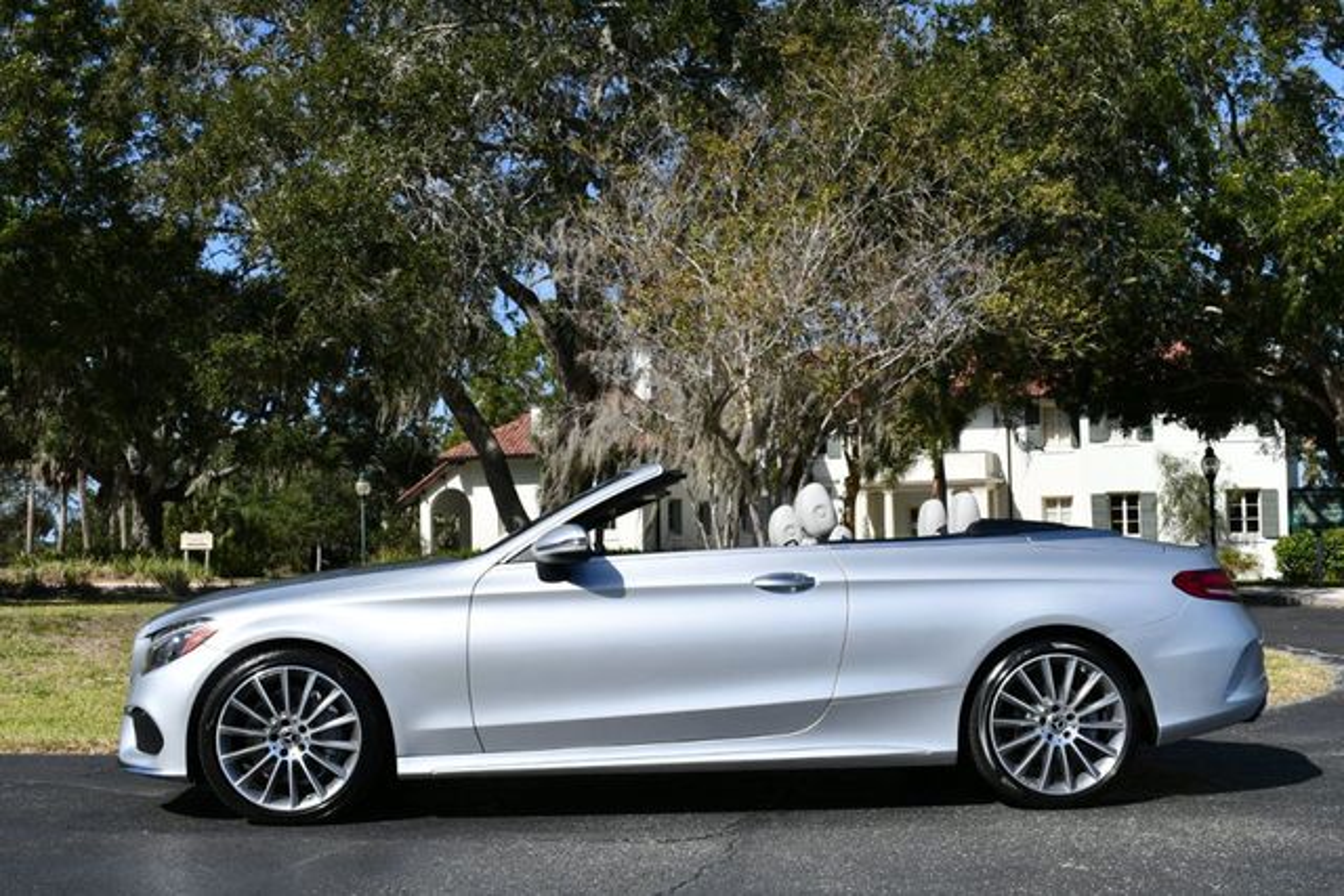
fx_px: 1494
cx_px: 672
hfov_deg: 48.4
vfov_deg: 33.4
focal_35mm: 40
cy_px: 448
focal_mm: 20
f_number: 9
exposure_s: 1/320
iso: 100
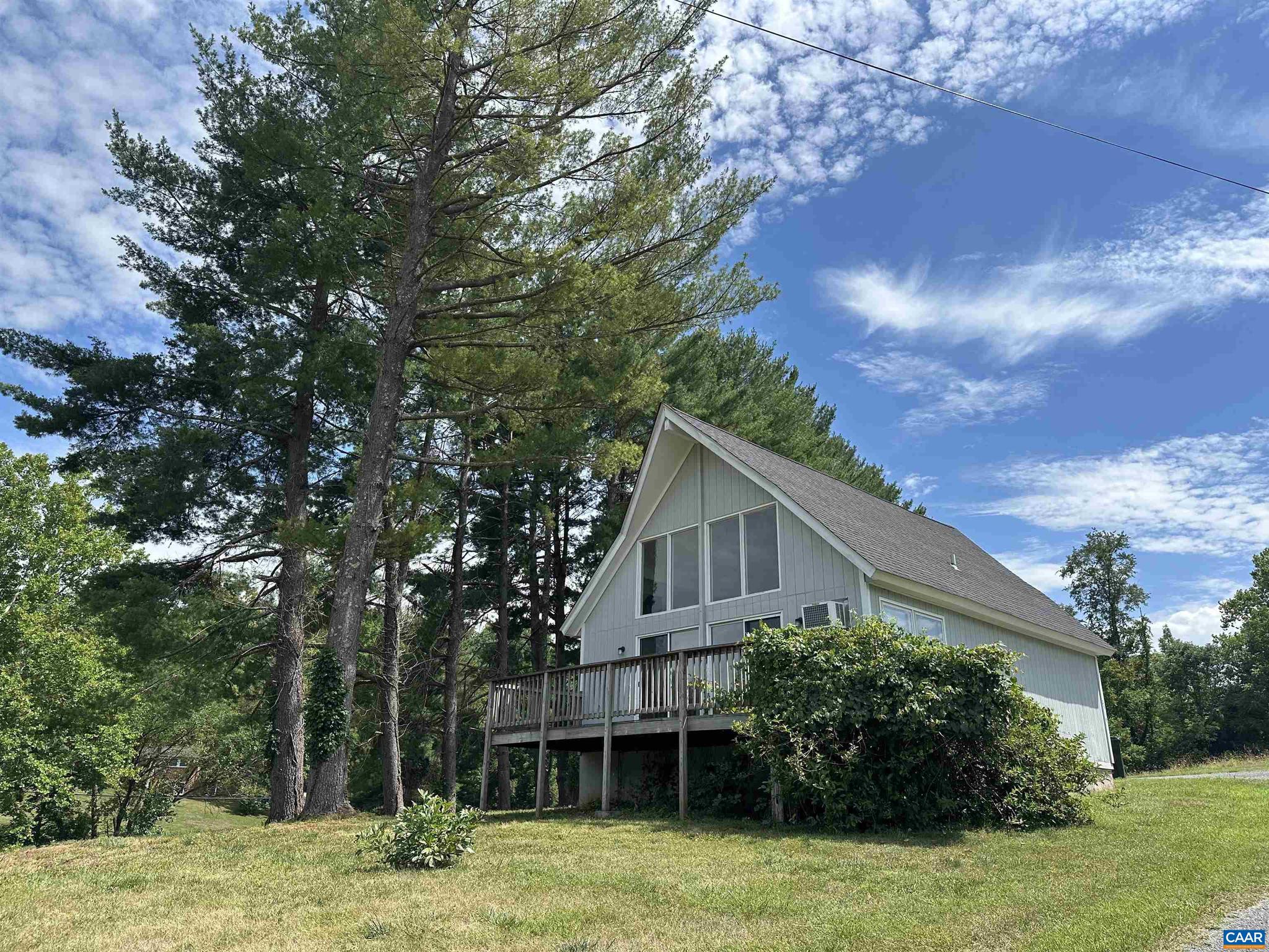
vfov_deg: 56.8
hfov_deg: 71.6
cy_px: 476
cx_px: 634
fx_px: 880
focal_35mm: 24
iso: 80
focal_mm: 6.86
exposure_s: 1/4348
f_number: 1.78
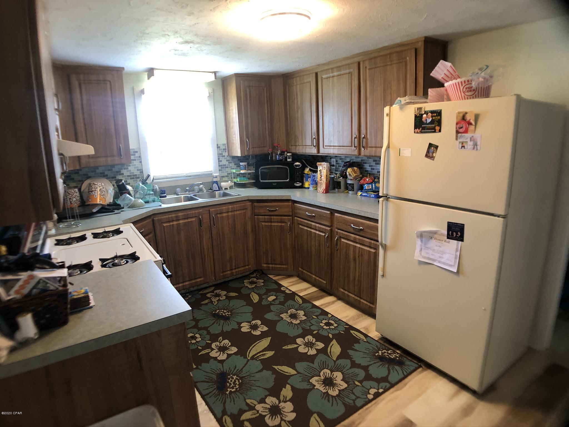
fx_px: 460
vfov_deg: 49.7
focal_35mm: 28
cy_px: 214
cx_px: 284
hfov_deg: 63.4
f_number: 1.8
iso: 40
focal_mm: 3.99
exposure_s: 1/15
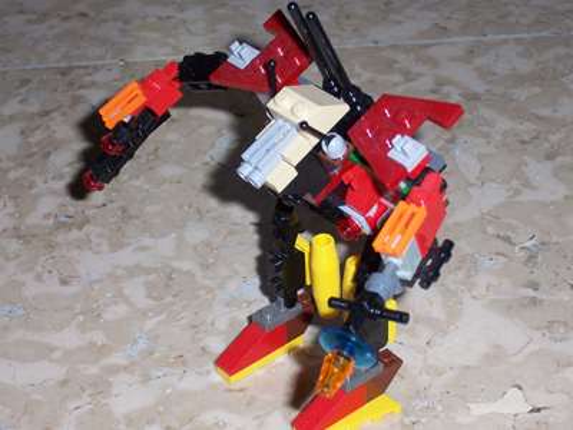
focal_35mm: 87
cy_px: 215
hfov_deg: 22.5
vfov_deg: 17.0
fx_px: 1440
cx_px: 286
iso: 125
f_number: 4.5
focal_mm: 14.9
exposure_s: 1/100
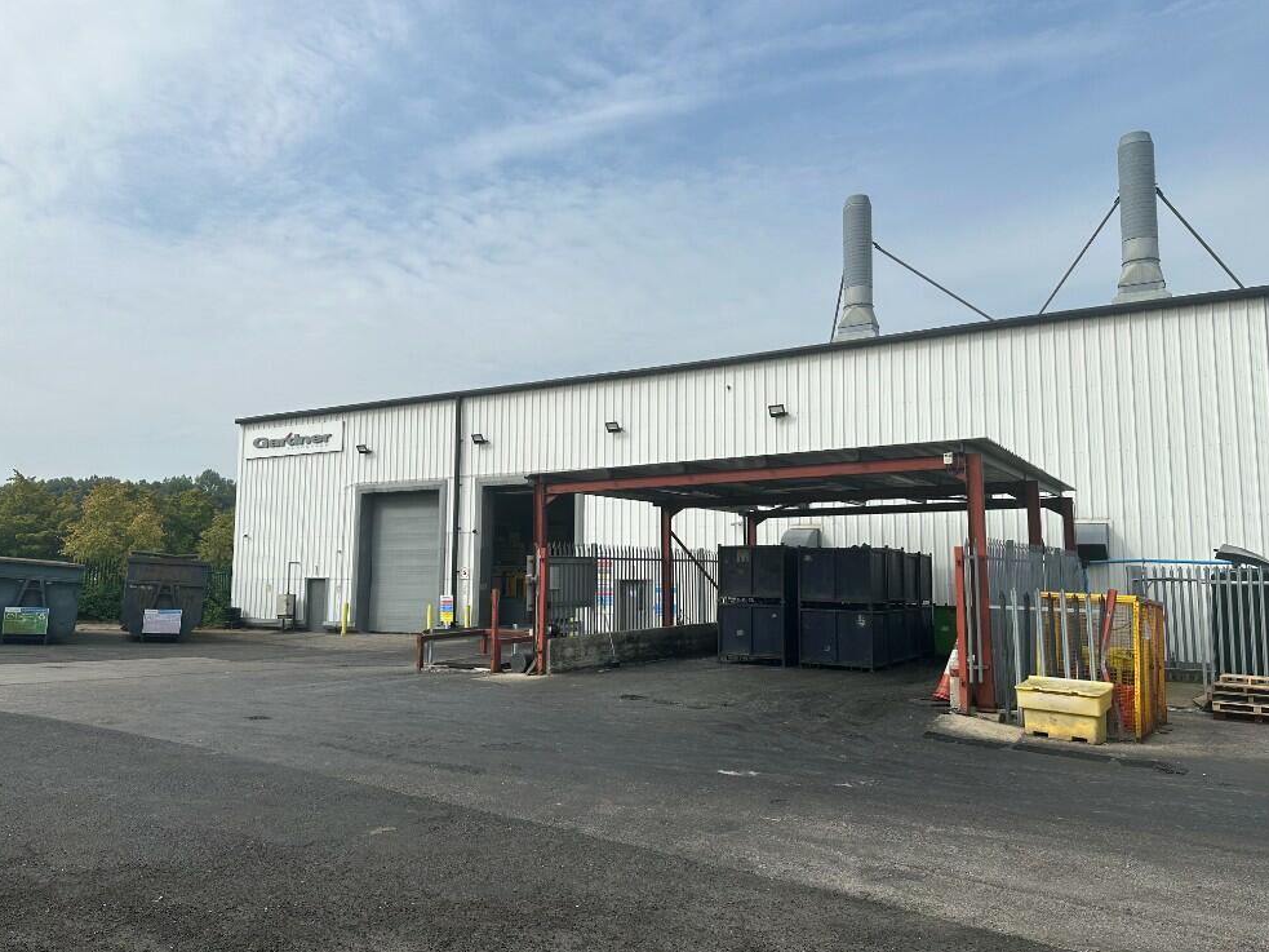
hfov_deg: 69.4
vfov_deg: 54.9
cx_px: 656
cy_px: 474
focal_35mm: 25
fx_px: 916
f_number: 1.78
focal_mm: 6.86
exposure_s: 1/6623
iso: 80
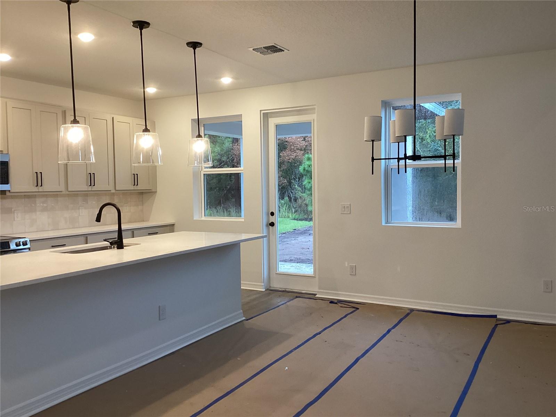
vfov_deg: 45.4
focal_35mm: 31
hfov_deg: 58.4
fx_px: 498
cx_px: 278
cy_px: 208
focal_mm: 3.3
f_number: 2.4
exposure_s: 1/60
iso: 100
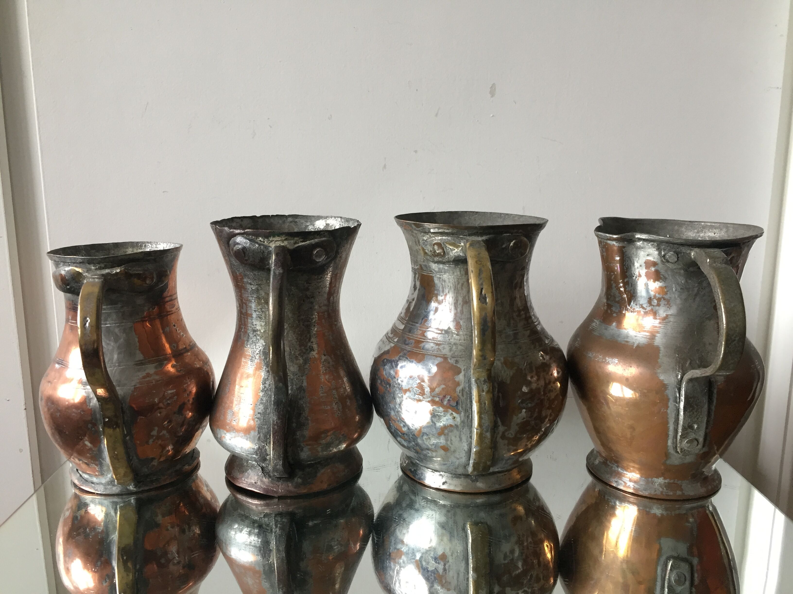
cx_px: 396
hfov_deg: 61.7
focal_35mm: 29
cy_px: 297
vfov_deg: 48.2
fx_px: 664
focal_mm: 4.15
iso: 125
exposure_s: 1/33
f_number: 2.2
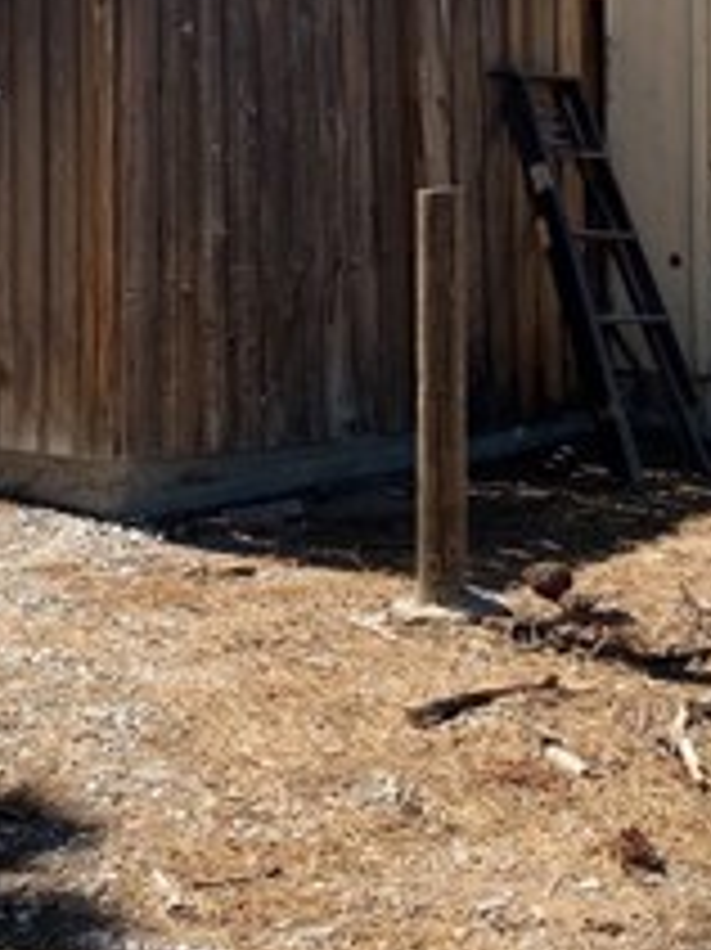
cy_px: 108
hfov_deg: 18.6
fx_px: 2166
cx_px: 378
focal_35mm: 79
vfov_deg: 24.1
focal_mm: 4.25
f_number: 1.8
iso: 25
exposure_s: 1/1314
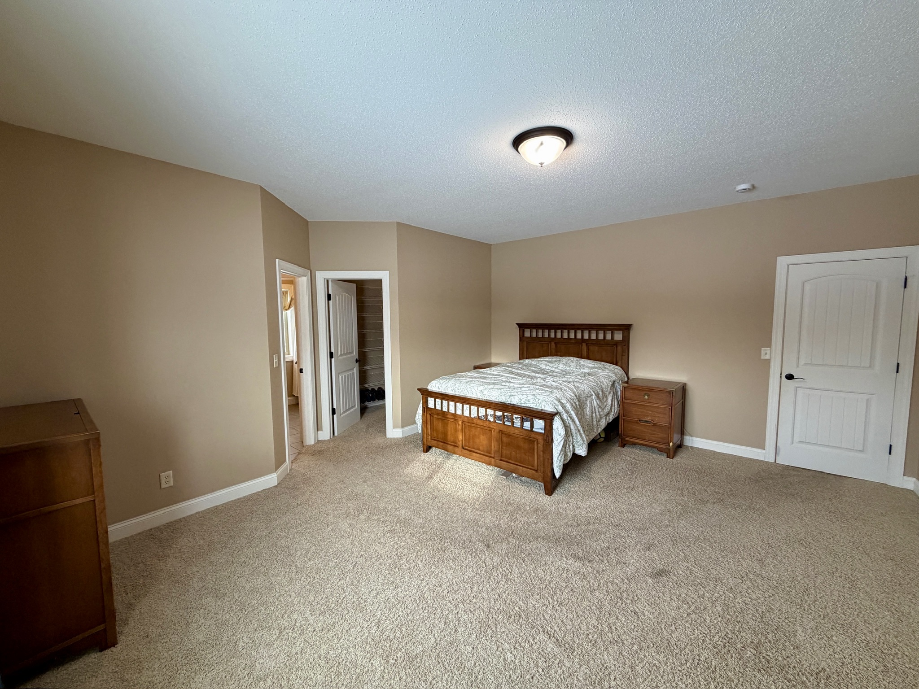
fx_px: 372
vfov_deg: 85.7
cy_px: 344
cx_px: 460
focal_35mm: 14
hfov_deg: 102.1
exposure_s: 1/120
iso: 320
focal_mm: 2.22
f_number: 2.2
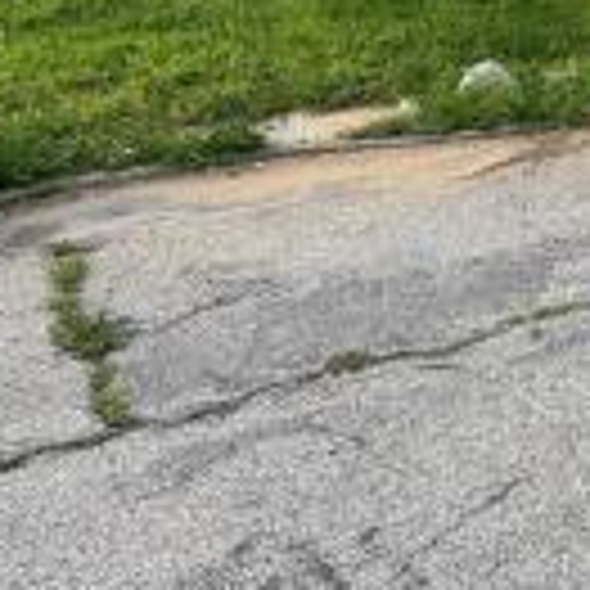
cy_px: -59
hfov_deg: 21.5
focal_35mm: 70
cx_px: 833
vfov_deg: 23.2
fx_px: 1350
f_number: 1.6
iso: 32
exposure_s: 1/1689
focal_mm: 5.1
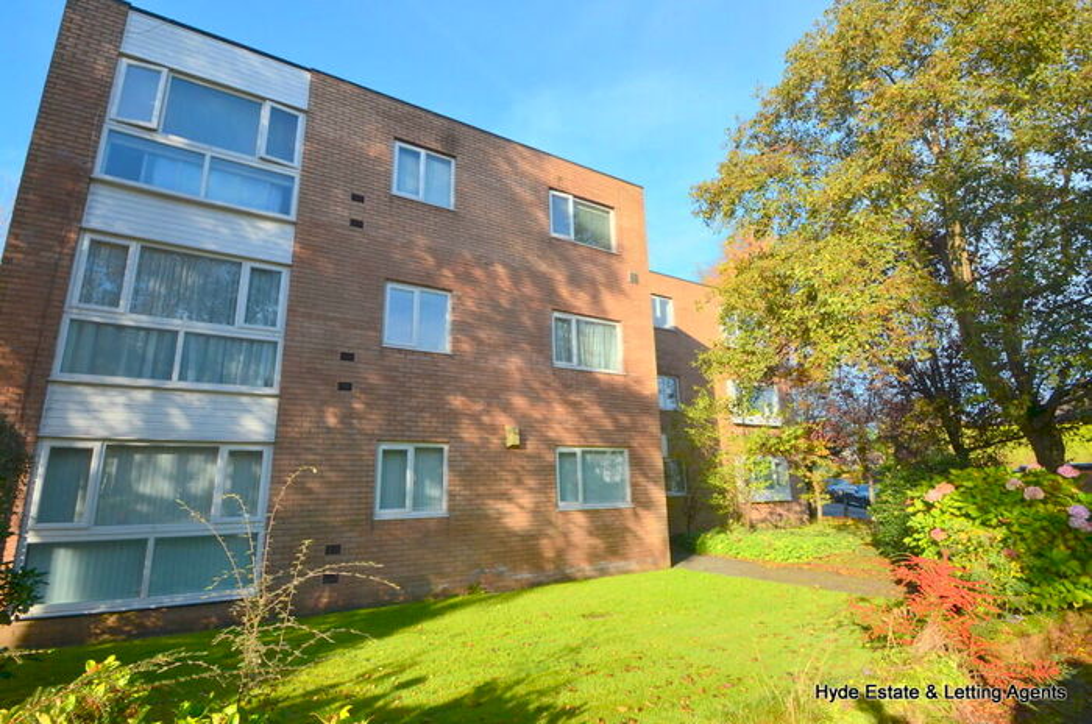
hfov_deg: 92.5
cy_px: 362
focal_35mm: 17
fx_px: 522
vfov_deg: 69.4
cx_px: 546
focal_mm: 11.5
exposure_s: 1/250
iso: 400
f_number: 10
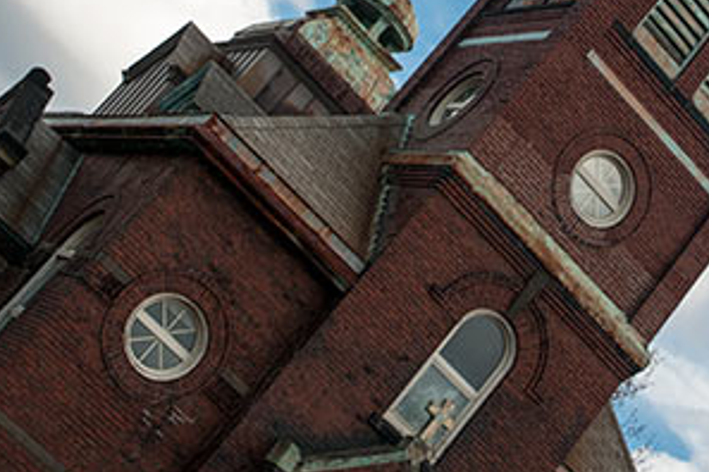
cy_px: 66
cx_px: 470
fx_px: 1673
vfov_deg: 15.9
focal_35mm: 85
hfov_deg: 23.8
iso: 200
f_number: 8
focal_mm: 29
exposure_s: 1/640
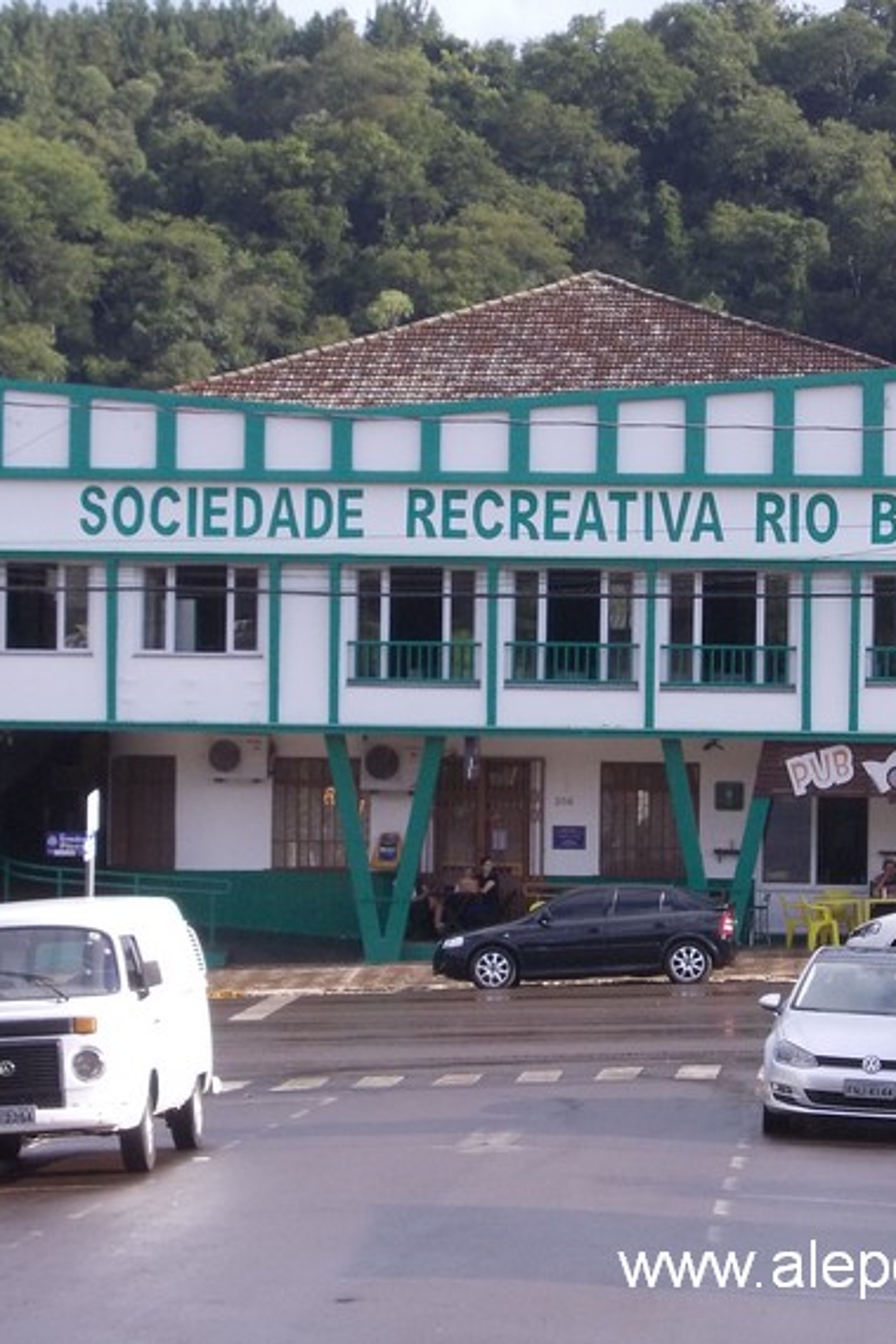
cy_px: 674
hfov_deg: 11.9
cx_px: 544
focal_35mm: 115
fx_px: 4290
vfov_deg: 17.8
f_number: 4.8
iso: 160
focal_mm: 11.6
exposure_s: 1/500
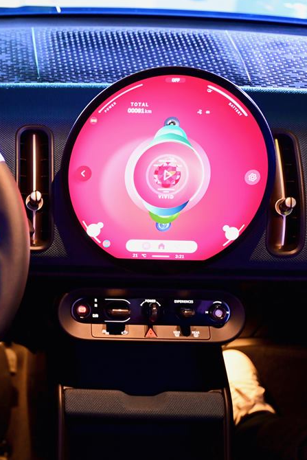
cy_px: 230
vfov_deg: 36.2
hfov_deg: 23.2
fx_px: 703
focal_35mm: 55
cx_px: -29
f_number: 2.8
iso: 1600
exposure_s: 1/30
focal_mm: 36
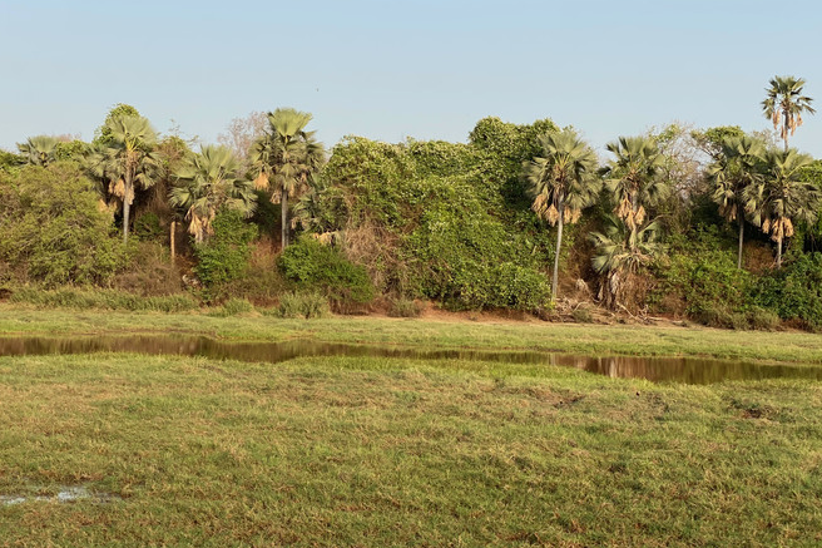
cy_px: 197
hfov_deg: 30.5
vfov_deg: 20.5
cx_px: 392
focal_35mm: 66
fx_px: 1507
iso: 20
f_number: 2
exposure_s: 1/737
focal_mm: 6
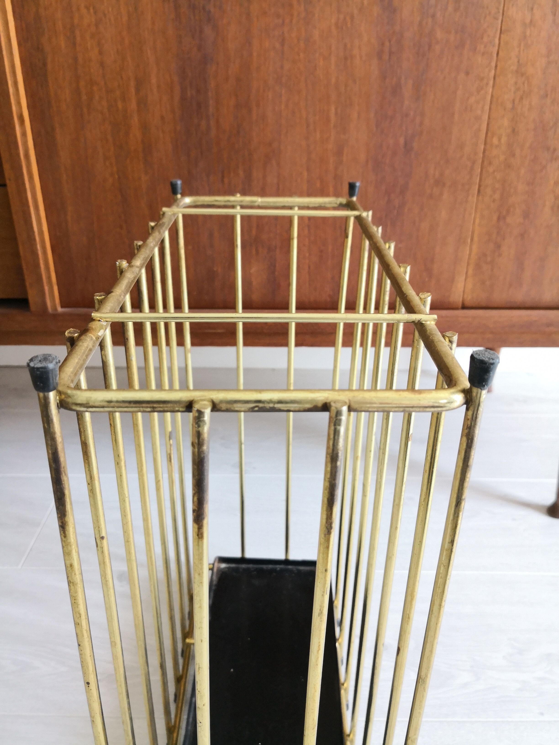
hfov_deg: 51.4
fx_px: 581
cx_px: 280
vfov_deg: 65.3
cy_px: 372
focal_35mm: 27
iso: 250
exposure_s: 1/33.3
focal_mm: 3.95
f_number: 1.6
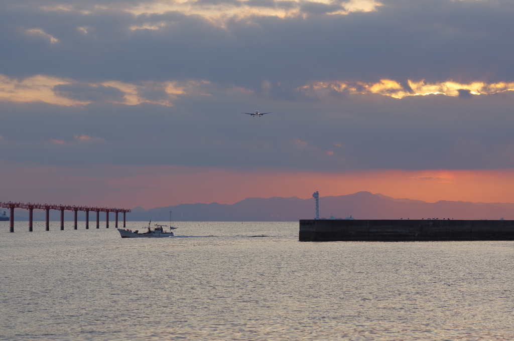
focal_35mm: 115
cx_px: 257
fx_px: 1640
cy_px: 170
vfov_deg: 11.9
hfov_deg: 17.8
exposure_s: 1/400
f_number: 7.1
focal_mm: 77
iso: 200
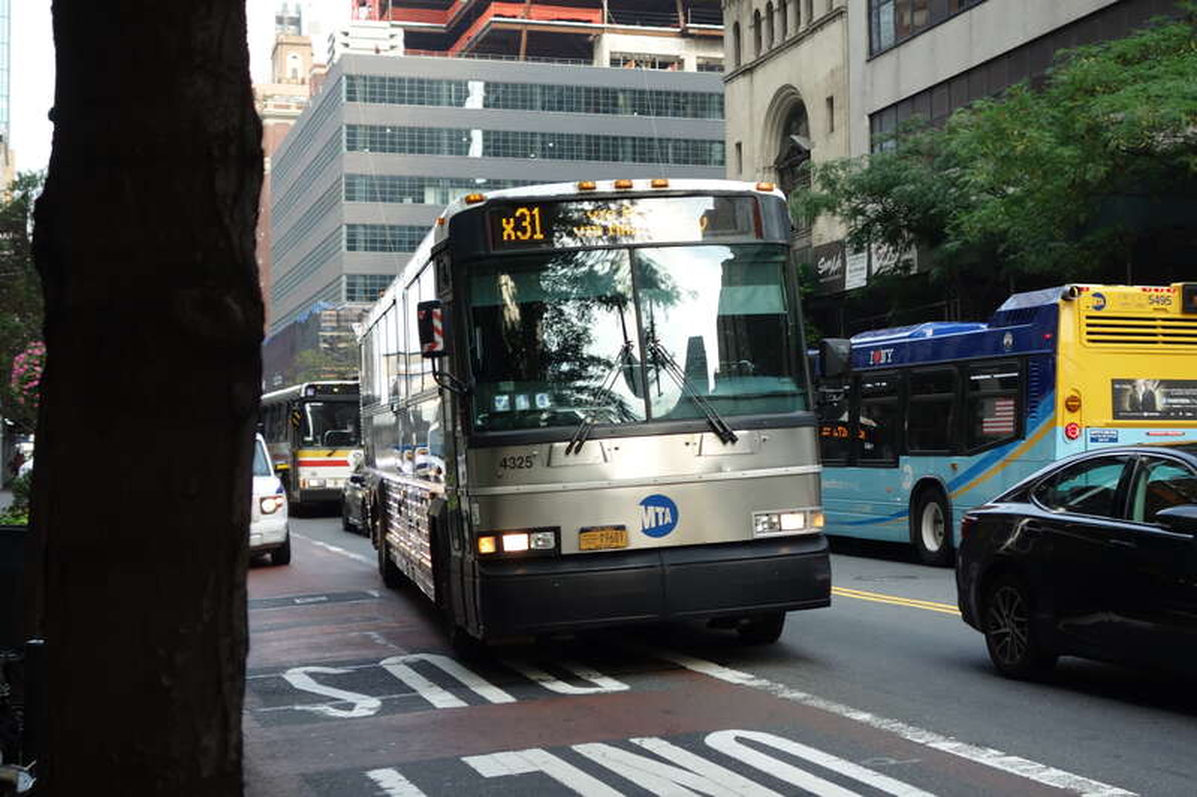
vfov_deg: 26.0
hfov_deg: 38.2
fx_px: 1729
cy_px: 398
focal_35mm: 52
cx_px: 598
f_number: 3.5
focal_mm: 19.31
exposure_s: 1/250
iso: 160
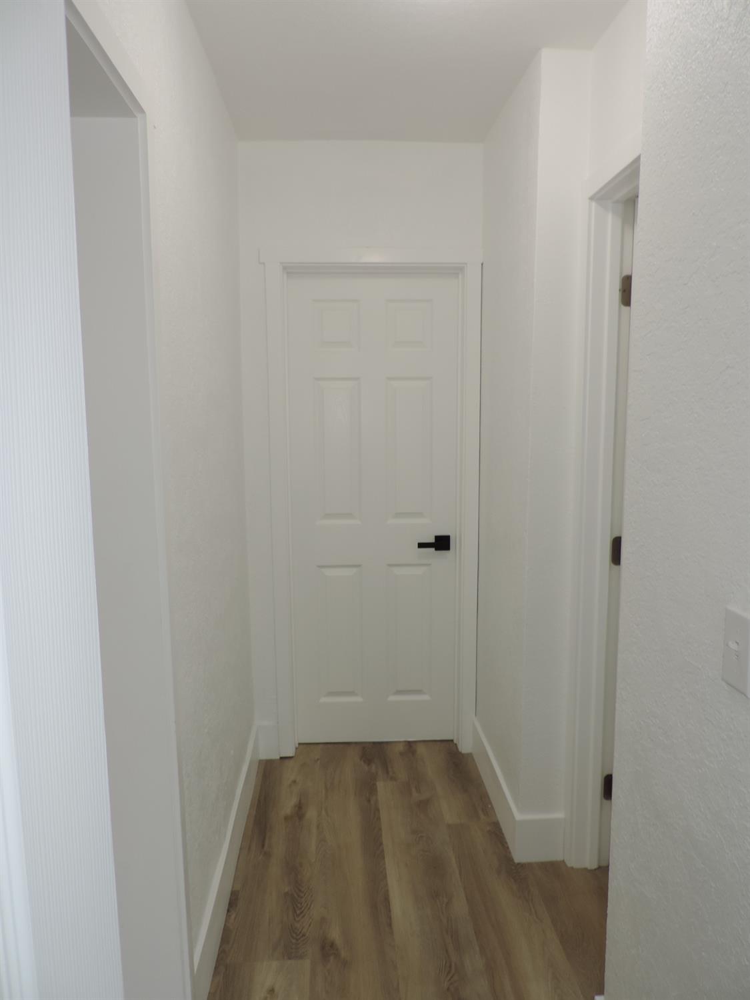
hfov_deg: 56.8
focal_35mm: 24
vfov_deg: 71.6
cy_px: 500
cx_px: 375
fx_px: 693
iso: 80
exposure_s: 1/40
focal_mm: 4.3
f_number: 3
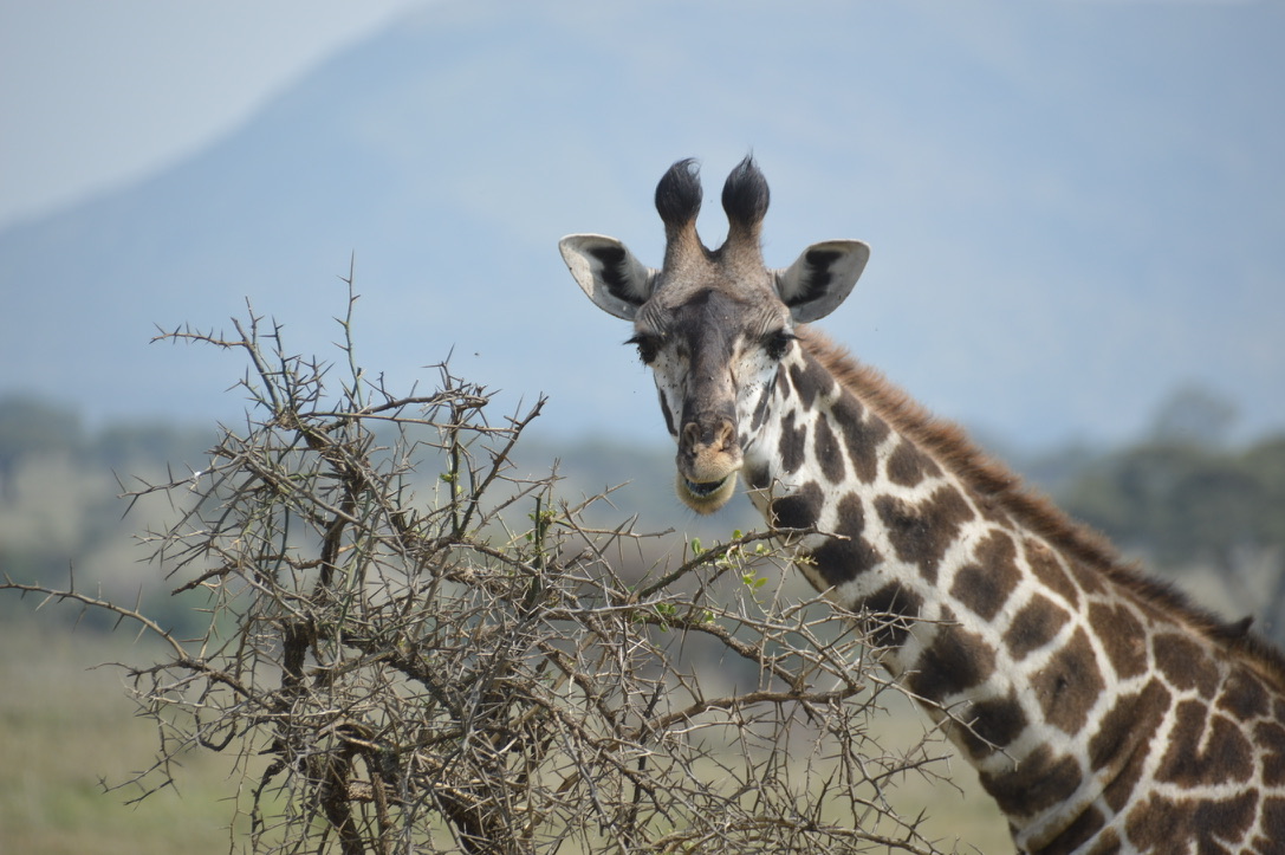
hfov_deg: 4.6
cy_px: 428
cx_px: 642
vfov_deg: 3.1
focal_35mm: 450
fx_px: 16050
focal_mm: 300
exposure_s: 1/320
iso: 100
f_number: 5.6
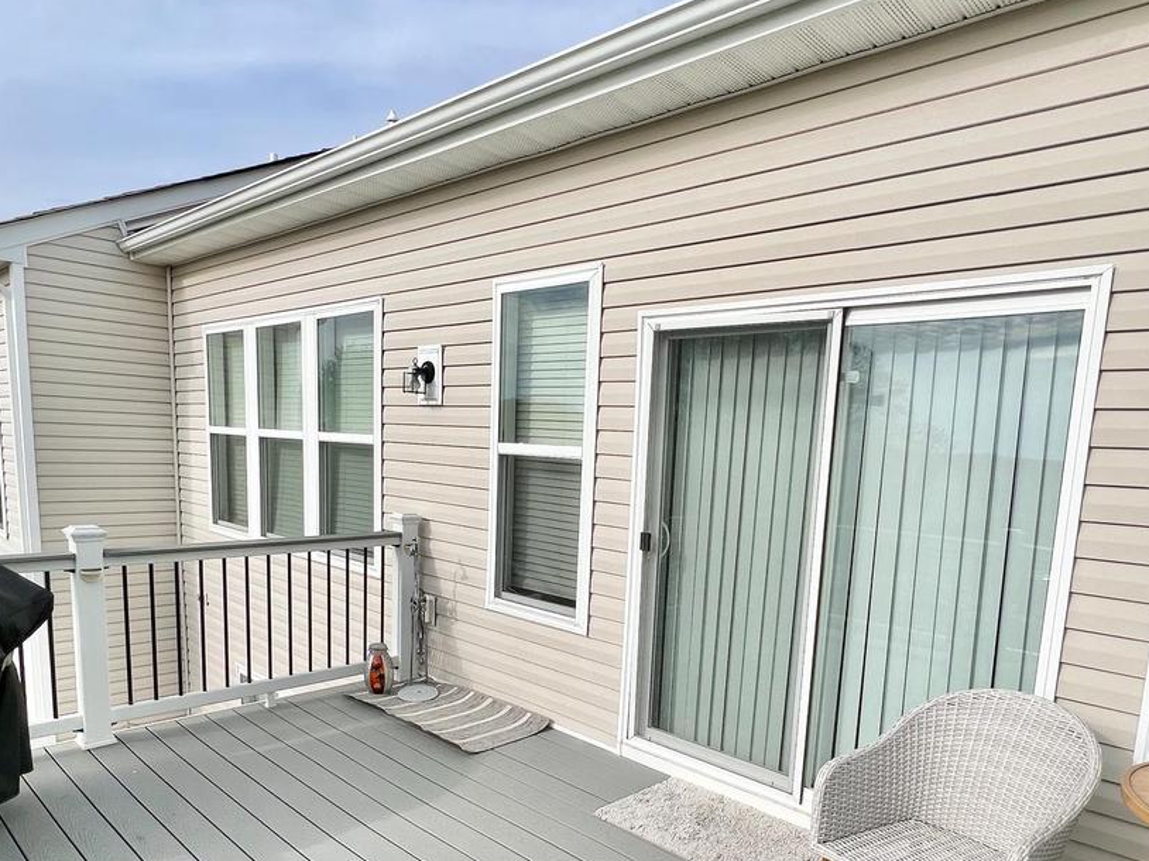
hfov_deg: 73.9
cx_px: 606
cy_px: 576
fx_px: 763
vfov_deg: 57.5
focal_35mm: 23
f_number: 1.8
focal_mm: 1.57
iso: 32
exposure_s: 1/2950
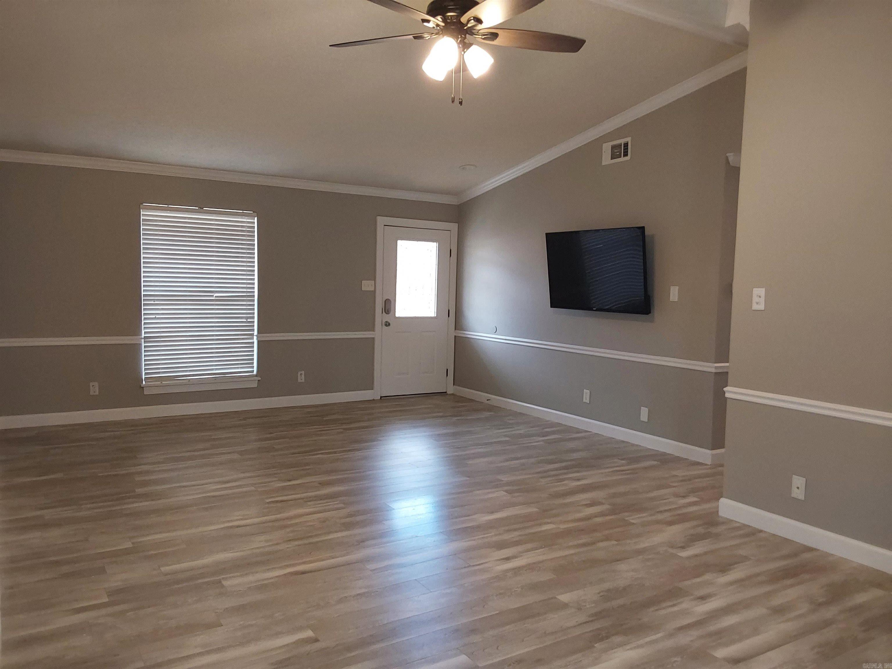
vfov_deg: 49.7
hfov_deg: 63.4
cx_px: 446
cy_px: 334
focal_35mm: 28
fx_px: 722
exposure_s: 1/60
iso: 200
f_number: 1.9
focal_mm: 2.91
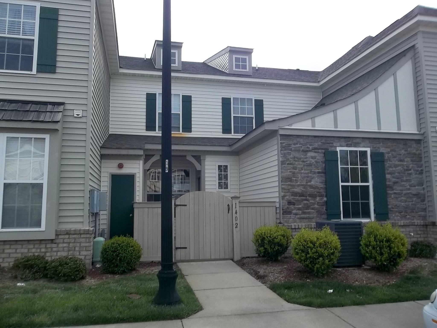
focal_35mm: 27
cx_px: 218
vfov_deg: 51.4
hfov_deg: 65.3
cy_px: 164
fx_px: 341
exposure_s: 1/100
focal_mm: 4.9
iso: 80
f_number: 8.9
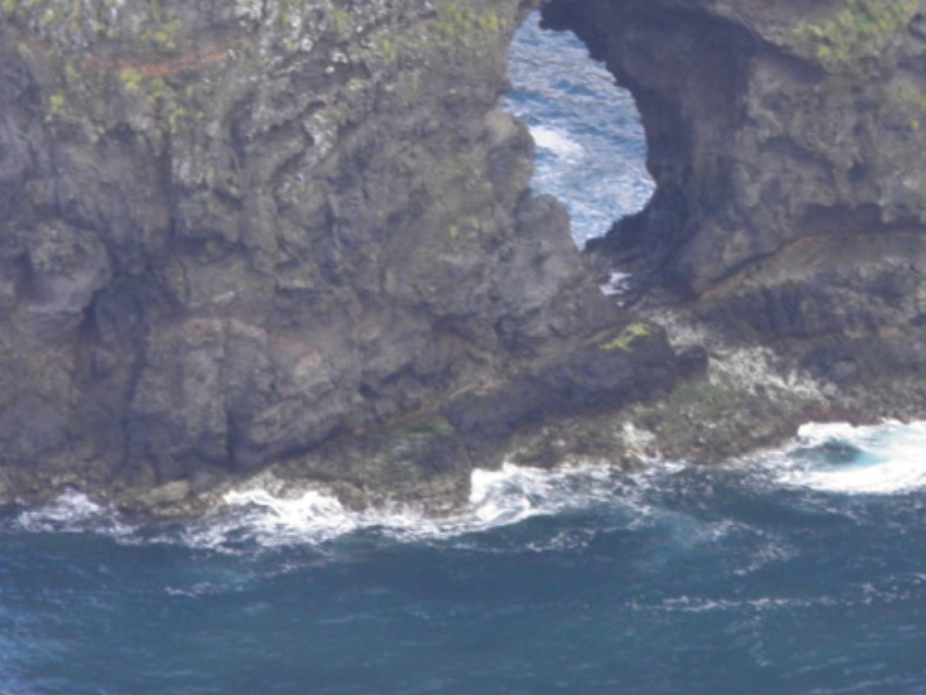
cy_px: -29
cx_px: 611
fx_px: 21892
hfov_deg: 2.4
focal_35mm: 818
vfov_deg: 1.8
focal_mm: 57.7
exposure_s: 1/100
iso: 50
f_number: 4.3
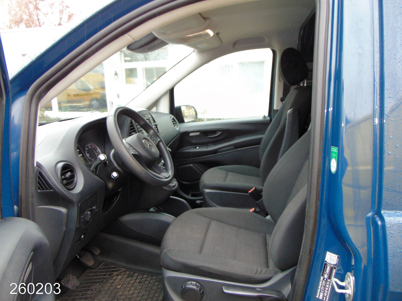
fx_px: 290
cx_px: 201
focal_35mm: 25
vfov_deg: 54.9
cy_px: 150
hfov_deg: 69.4
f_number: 3
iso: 160
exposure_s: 1/30
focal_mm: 4.5
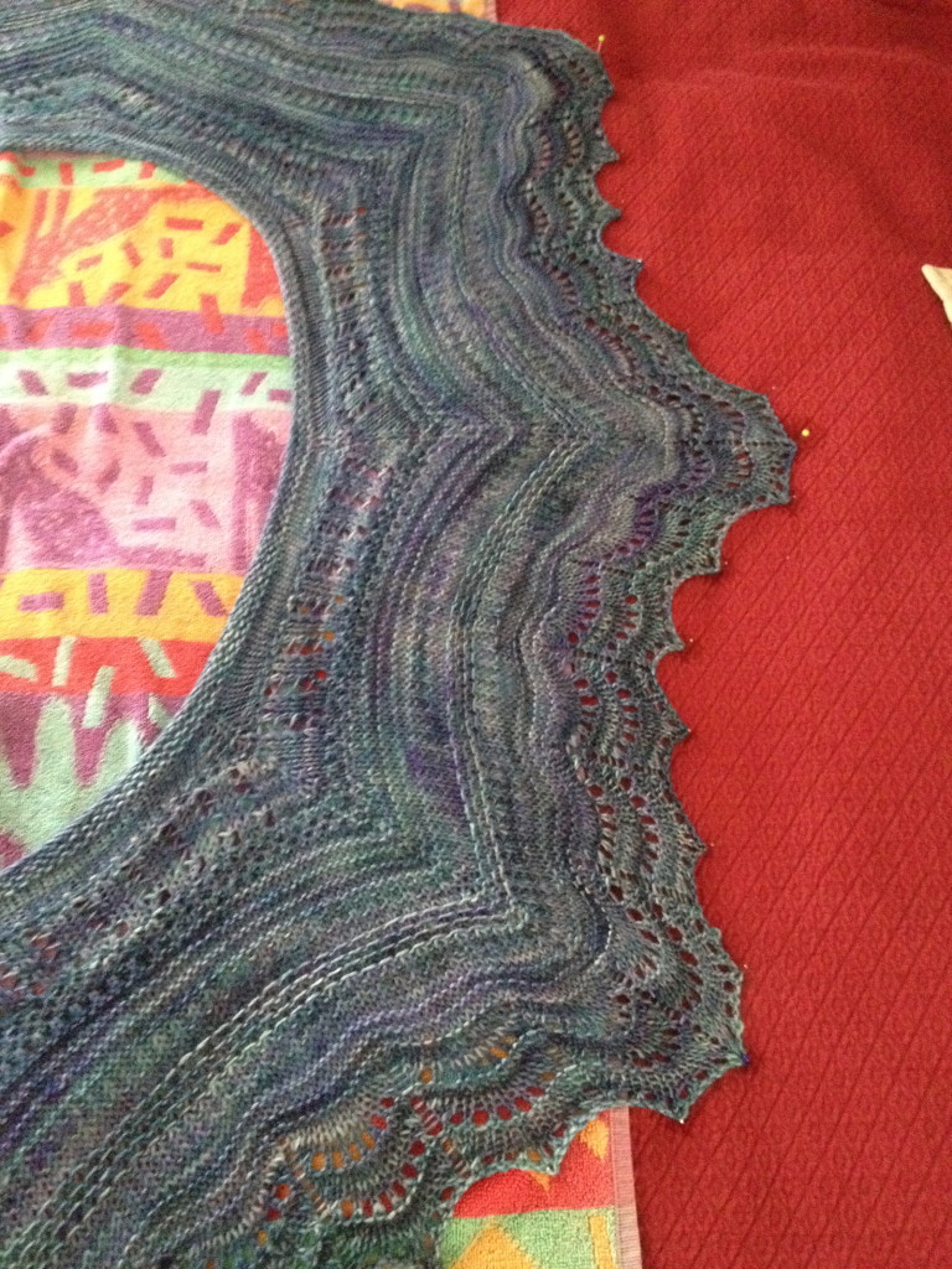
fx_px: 1283
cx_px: 476
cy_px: 634
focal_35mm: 35
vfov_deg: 52.6
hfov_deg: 40.7
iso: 800
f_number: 2.4
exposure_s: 1/15
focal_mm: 4.28
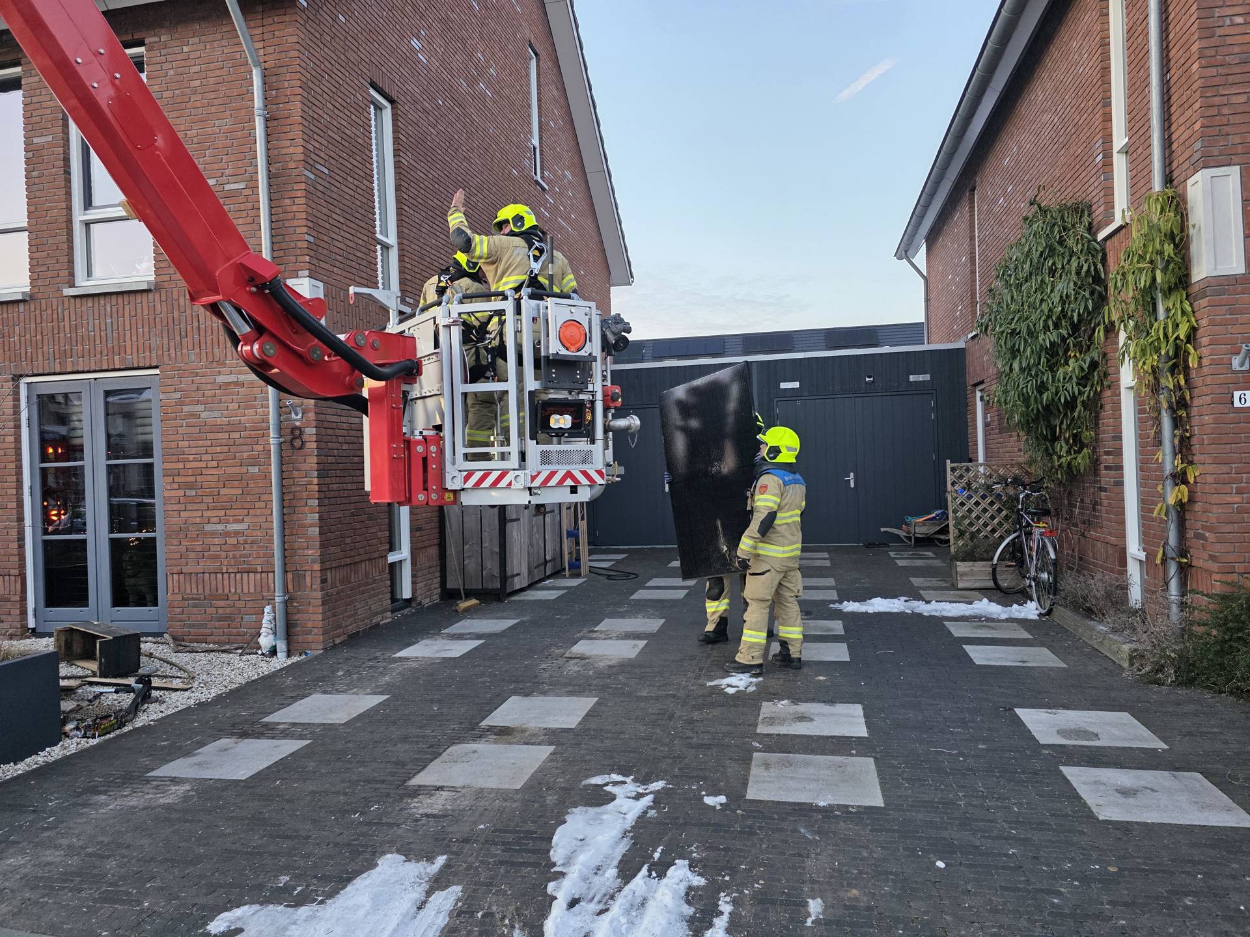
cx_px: 625
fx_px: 831
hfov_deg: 73.9
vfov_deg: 58.9
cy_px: 468
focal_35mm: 23
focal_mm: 6.3
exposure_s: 1/180
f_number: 1.7
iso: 200
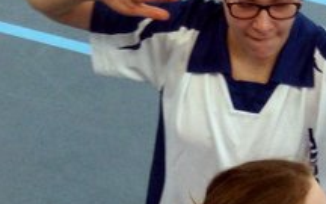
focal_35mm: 435
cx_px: 216
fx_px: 3865
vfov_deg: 3.0
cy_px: 255
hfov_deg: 4.8
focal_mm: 60
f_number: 5
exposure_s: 1/160
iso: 1000
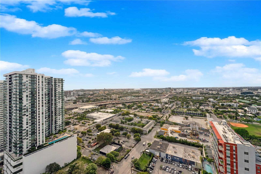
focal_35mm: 14
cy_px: 87
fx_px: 101
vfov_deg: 81.2
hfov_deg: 104.3
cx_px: 130
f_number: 8
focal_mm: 14
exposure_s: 1/1250
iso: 400
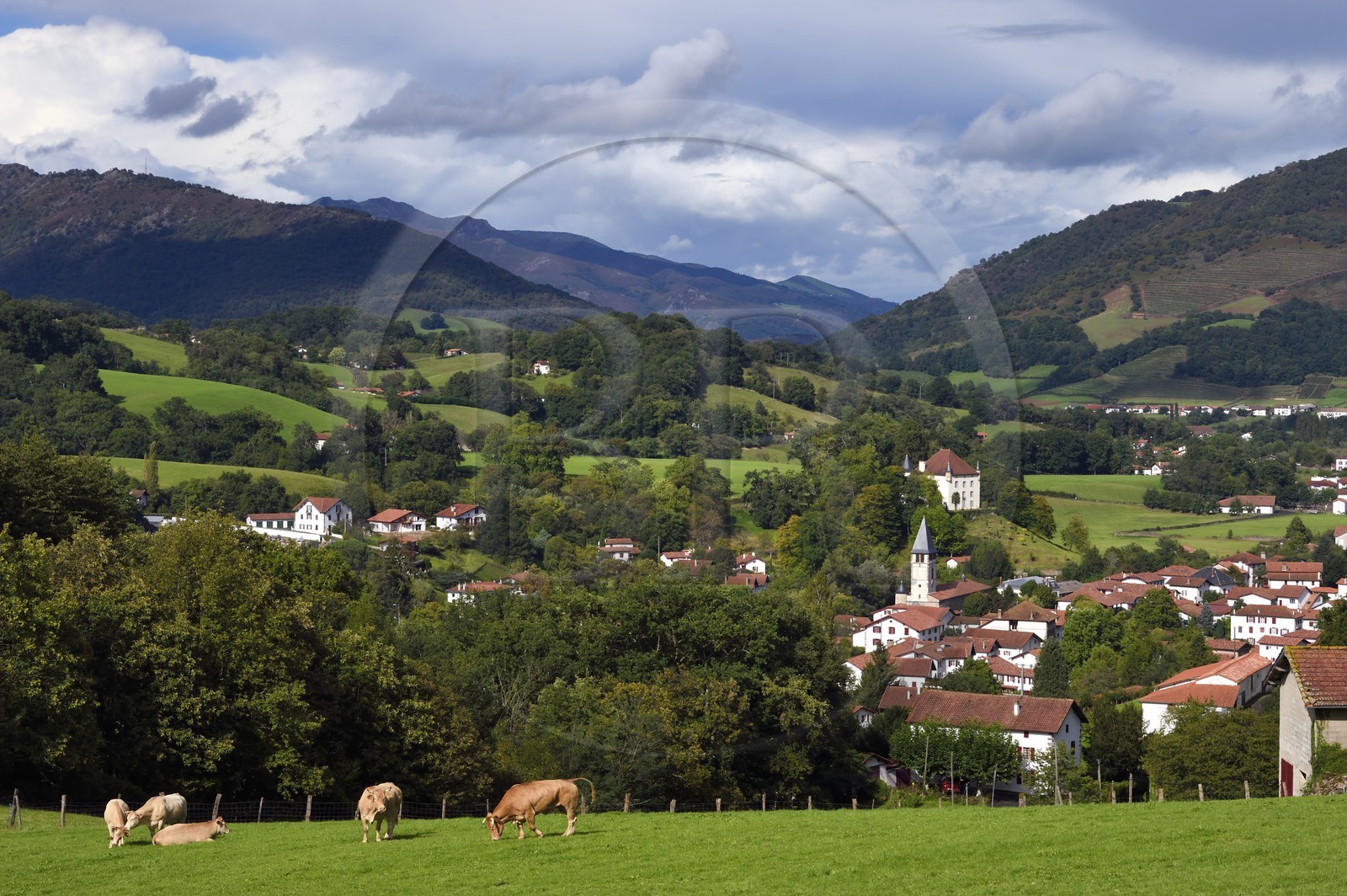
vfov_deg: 18.9
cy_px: 448
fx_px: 2692
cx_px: 674
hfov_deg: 28.1
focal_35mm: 72
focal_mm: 72
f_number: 14
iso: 200
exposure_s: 1/250
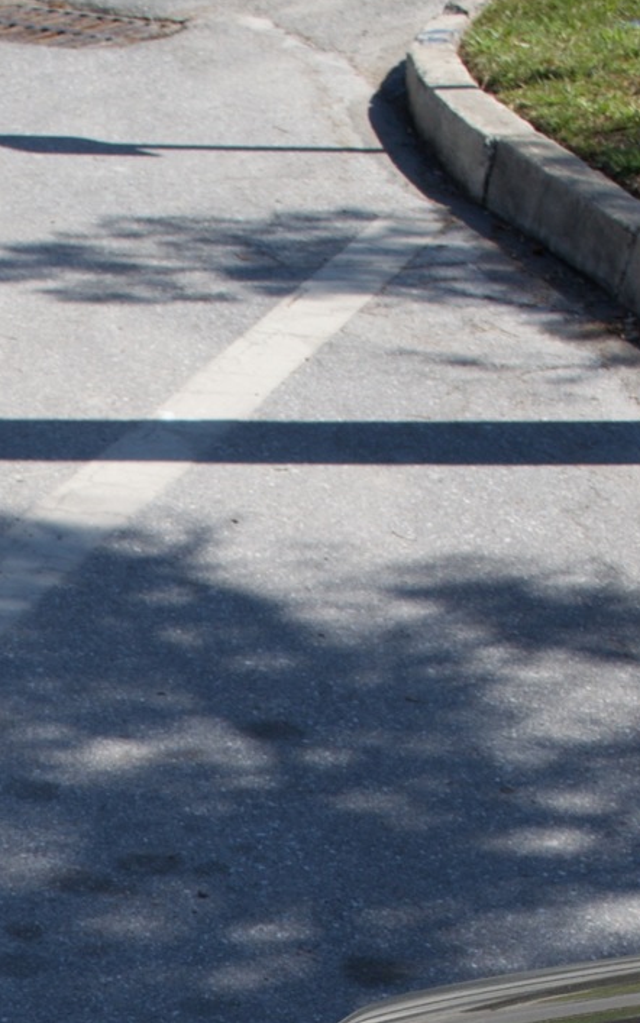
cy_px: 1291
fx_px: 3850
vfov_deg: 14.6
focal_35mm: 138
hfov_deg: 9.3
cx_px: -258
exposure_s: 1/250
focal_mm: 32
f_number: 8
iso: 125
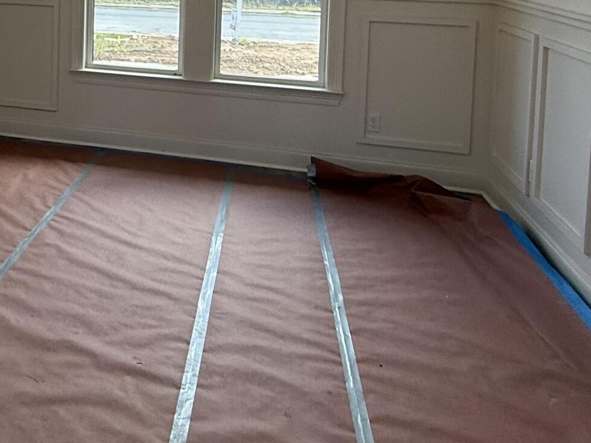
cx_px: -18
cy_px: -16
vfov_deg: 30.8
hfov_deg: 38.3
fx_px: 734
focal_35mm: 43
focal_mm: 2.22
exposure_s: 1/170
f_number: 2.2
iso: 64
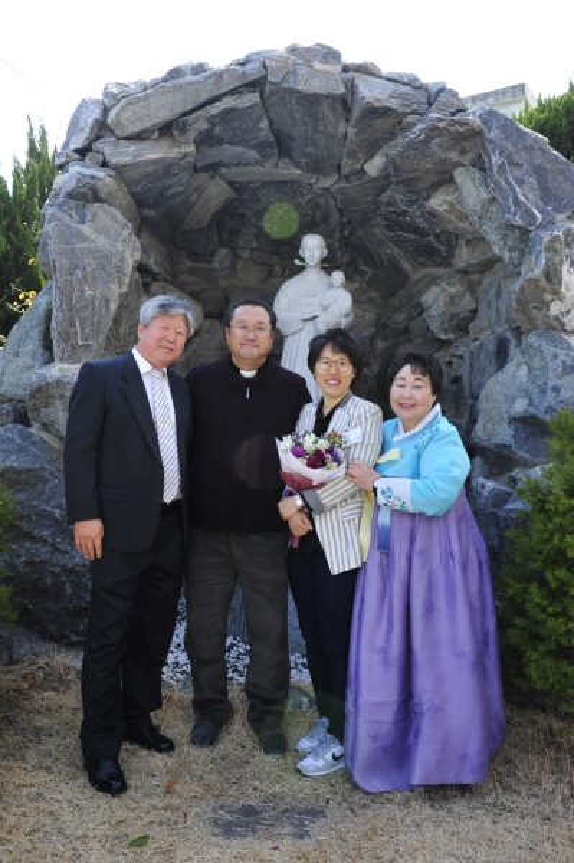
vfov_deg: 28.9
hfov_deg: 19.4
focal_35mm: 70
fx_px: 1677
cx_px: 287
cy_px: 432
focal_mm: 70
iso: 200
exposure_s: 1/100
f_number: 11
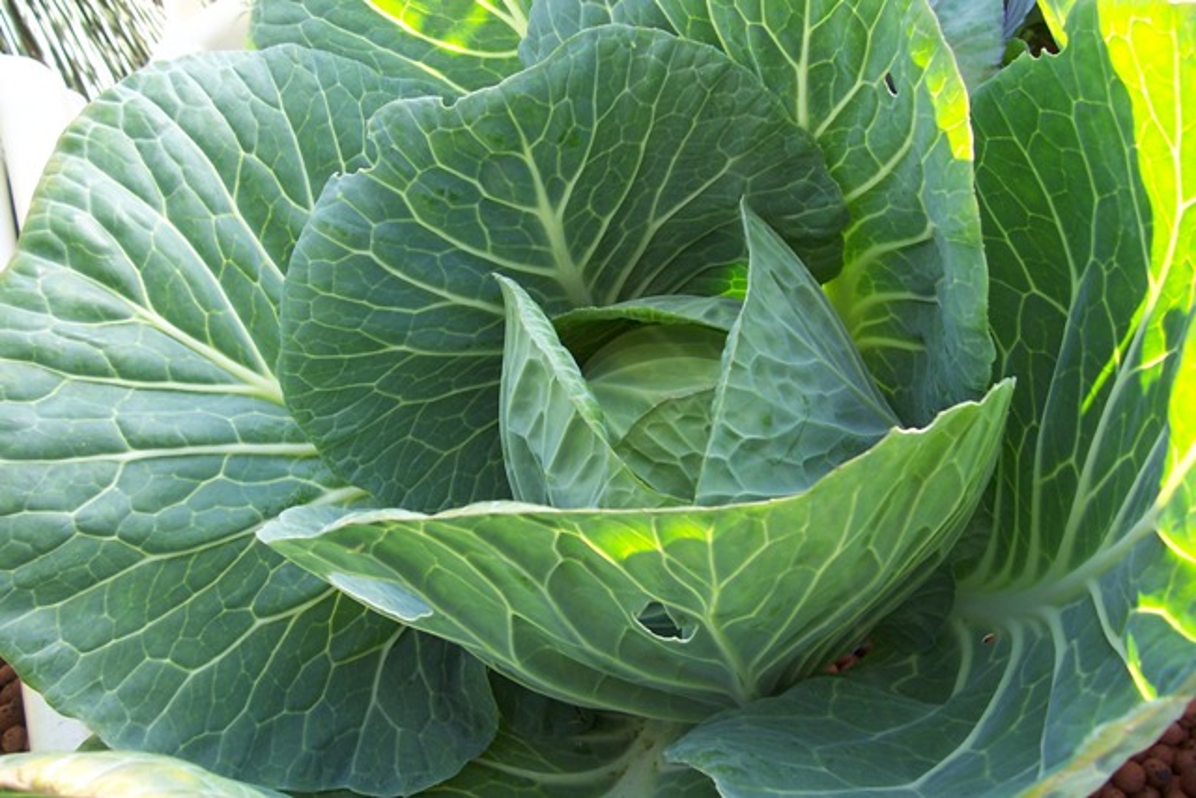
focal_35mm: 34
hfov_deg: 55.8
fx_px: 1130
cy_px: 399
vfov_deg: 38.9
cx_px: 598
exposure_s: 1/90
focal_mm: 5.6
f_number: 2.7
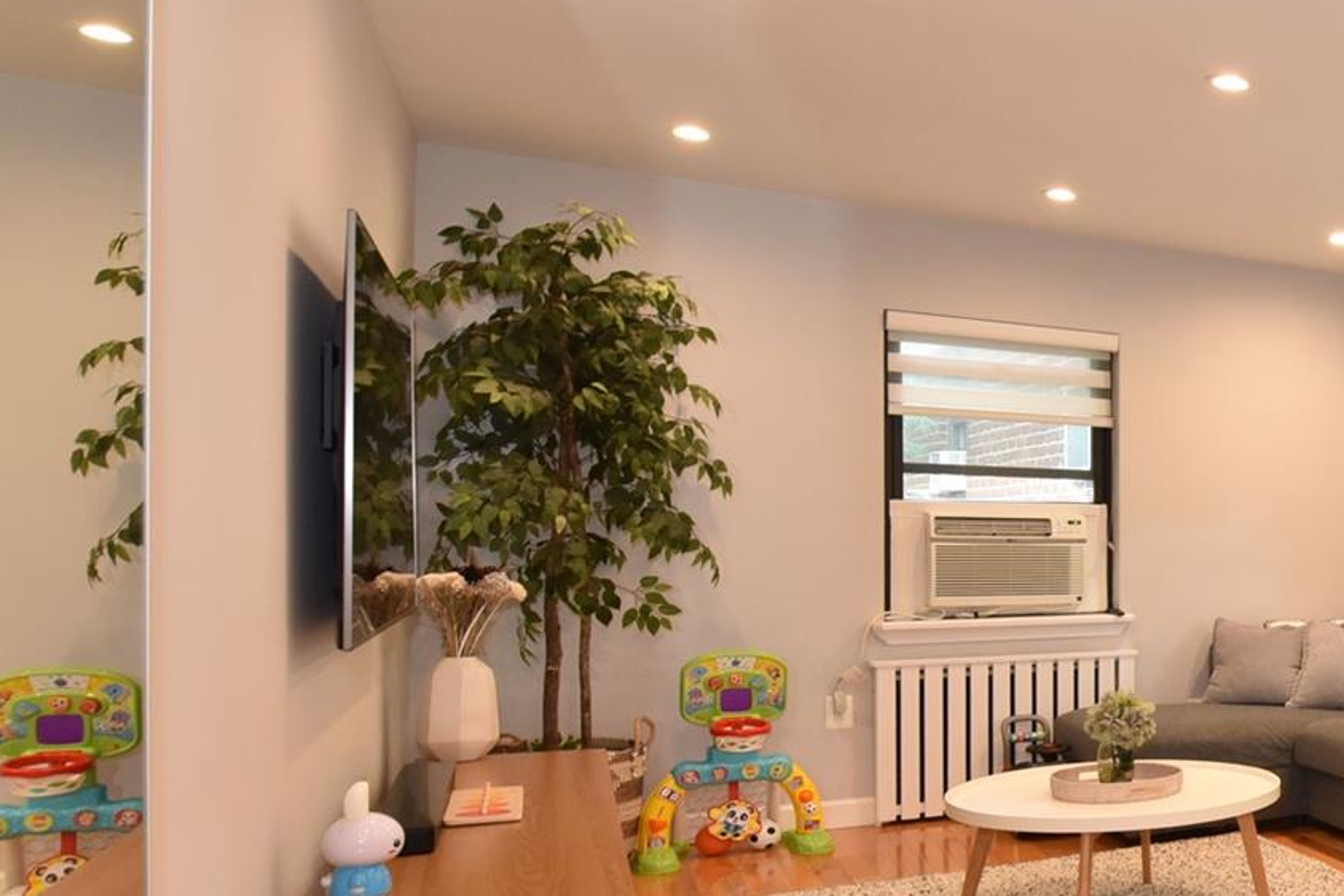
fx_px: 1269
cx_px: 1604
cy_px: 609
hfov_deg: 40.1
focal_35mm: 34
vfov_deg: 38.4
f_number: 8
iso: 1600
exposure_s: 1/25
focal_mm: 14
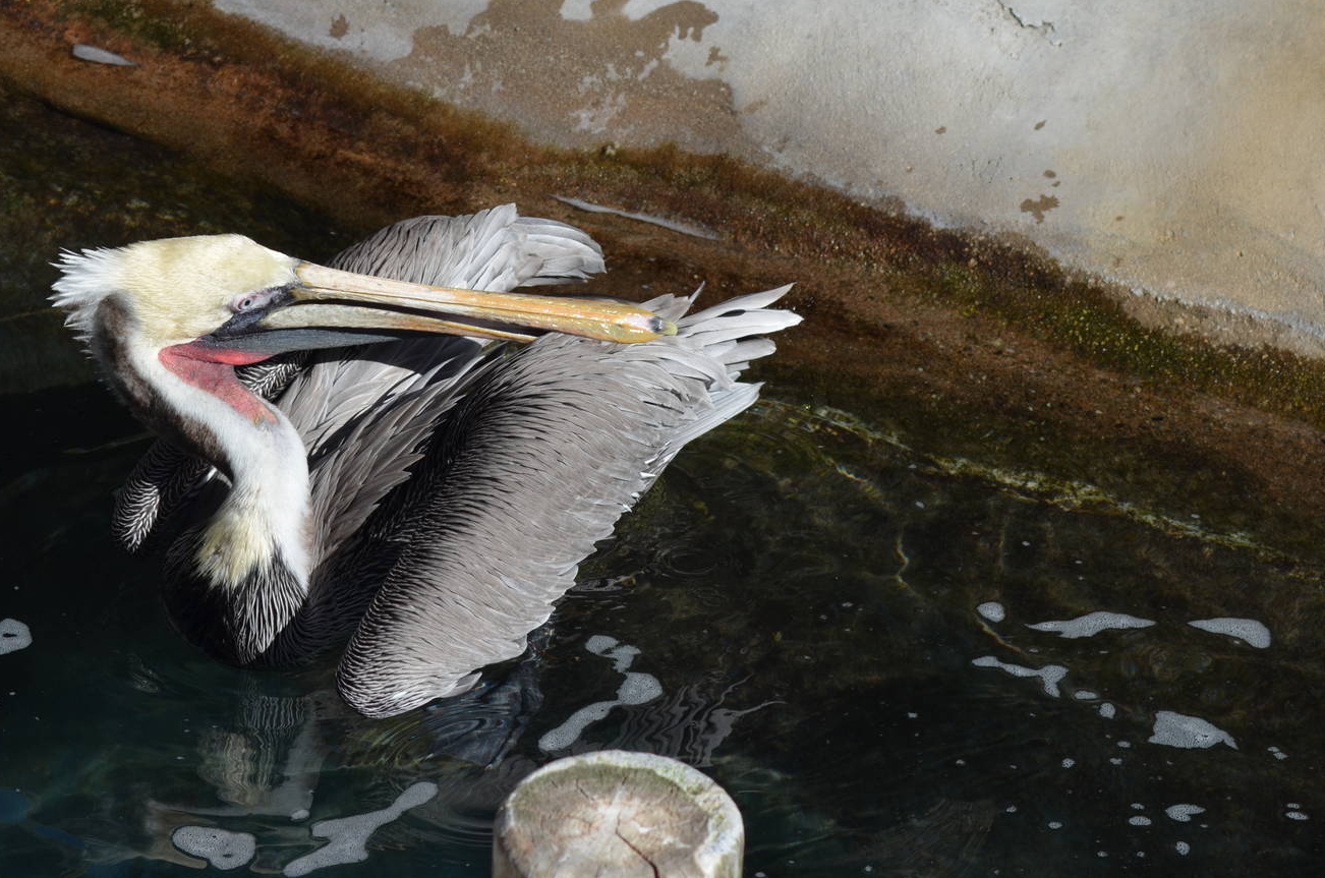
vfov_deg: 10.6
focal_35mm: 129
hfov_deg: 15.9
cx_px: 589
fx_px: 4739
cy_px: 486
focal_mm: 70
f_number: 7.1
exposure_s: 1/800
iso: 200
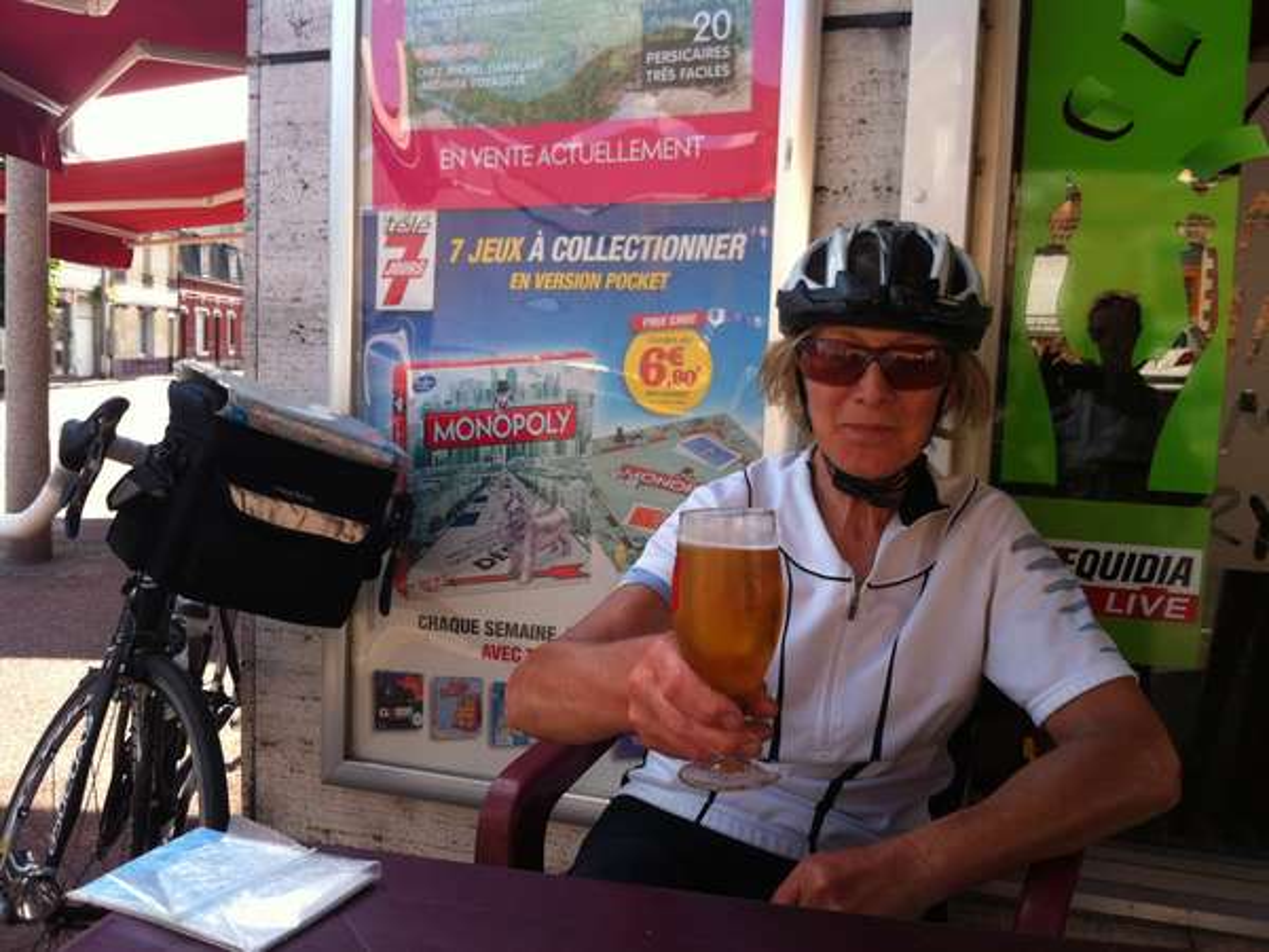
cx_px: 634
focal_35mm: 35
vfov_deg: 40.7
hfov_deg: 52.6
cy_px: 476
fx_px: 1283
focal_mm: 3.85
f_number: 2.8
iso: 80
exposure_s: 1/243
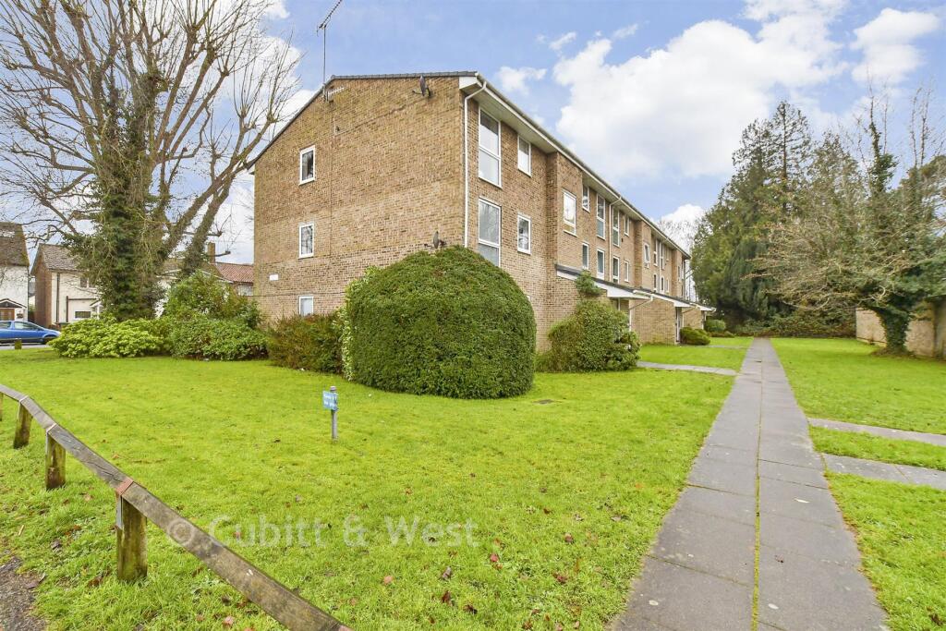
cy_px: 316
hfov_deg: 100.4
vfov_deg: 77.3
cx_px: 473
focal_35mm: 15
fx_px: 394
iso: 400
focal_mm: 10
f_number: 8
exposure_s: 1/40
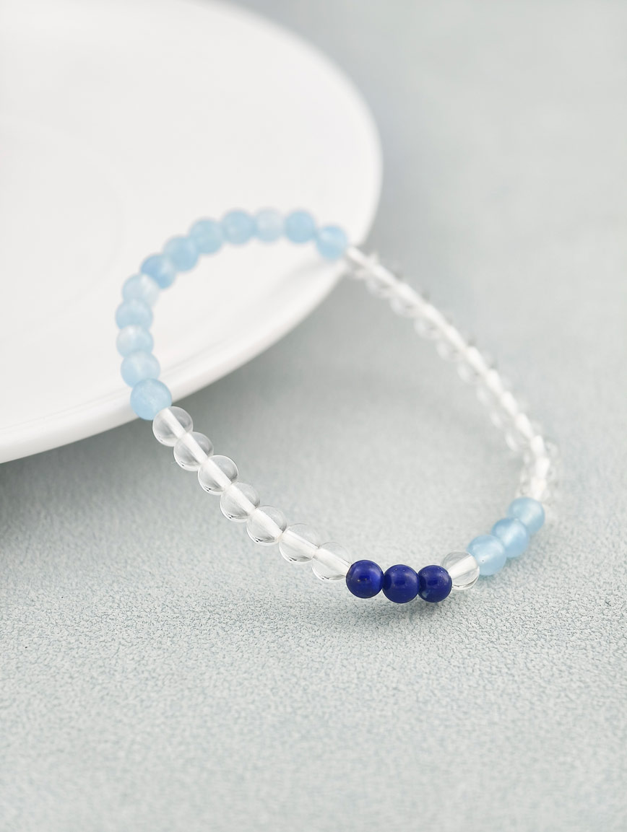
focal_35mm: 85
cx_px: 314
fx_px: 2048
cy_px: 416
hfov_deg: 17.4
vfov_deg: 23.0
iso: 125
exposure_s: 1/160
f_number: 2.67
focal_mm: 22.48
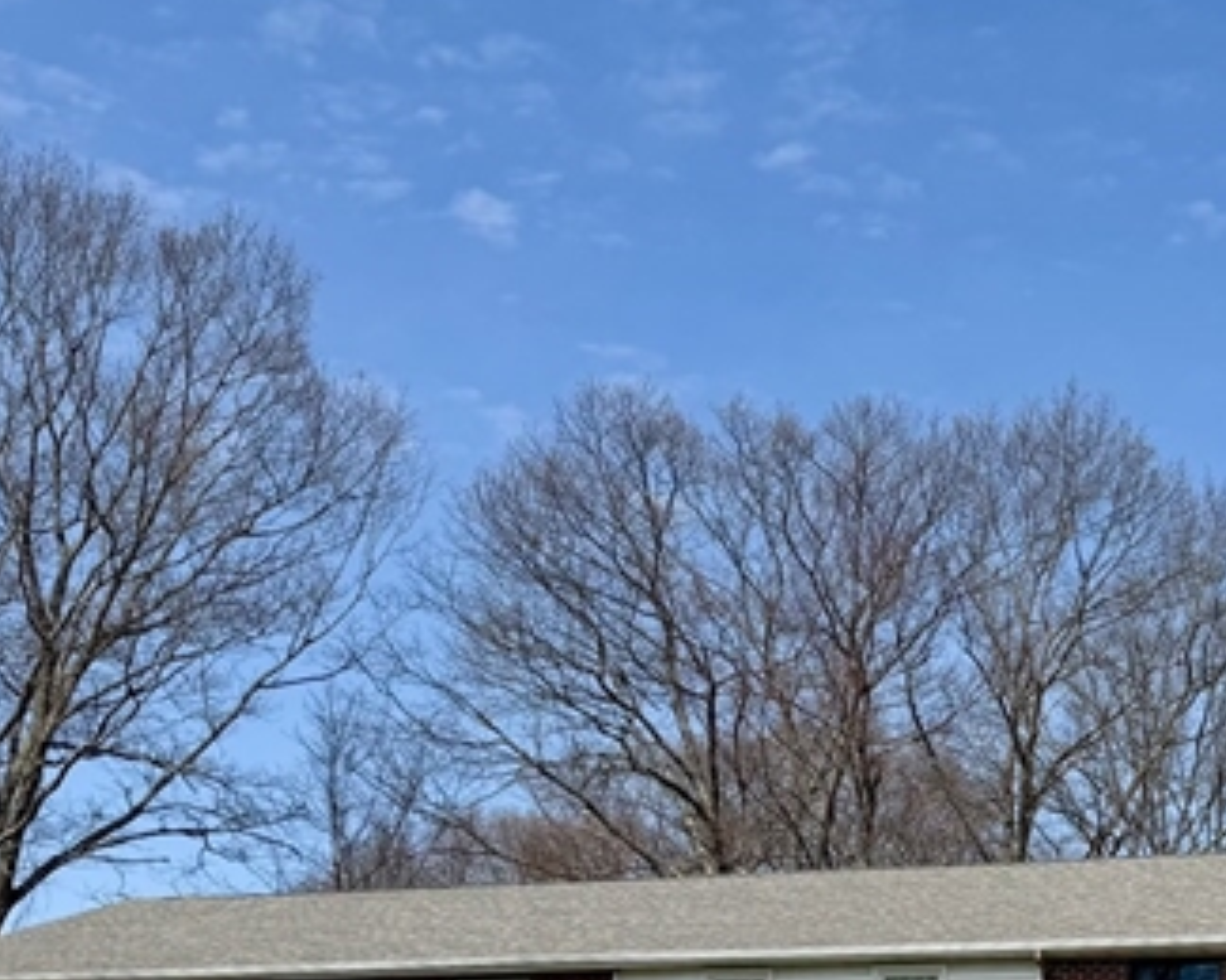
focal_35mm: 74
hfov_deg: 24.5
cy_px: 972
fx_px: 2684
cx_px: 1241
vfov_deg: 20.1
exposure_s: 1/4975
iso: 80
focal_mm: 6.76
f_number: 1.78
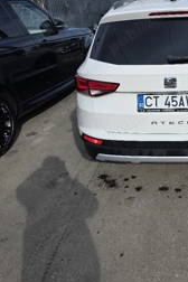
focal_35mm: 38
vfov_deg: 50.6
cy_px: 126
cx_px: 167
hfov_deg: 33.3
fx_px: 298
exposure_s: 1/10000
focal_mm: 6.3
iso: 80
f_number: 1.7
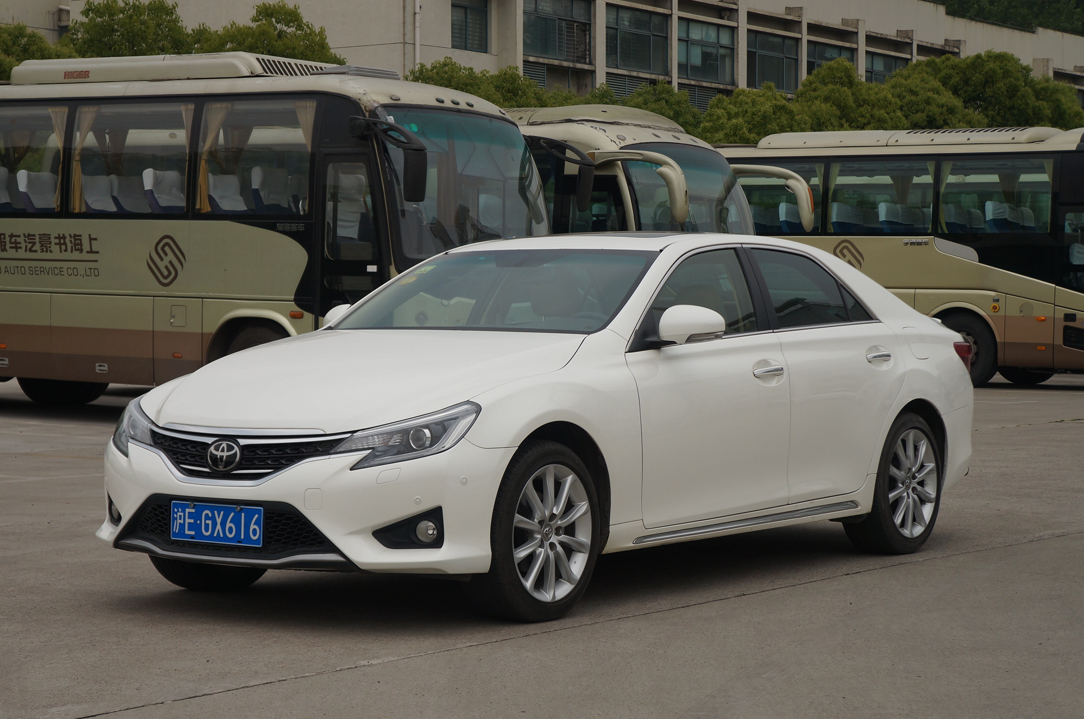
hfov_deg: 26.2
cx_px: 489
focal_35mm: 78
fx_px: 2331
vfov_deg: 17.5
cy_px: 367
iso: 200
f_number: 5
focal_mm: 47
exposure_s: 1/1250
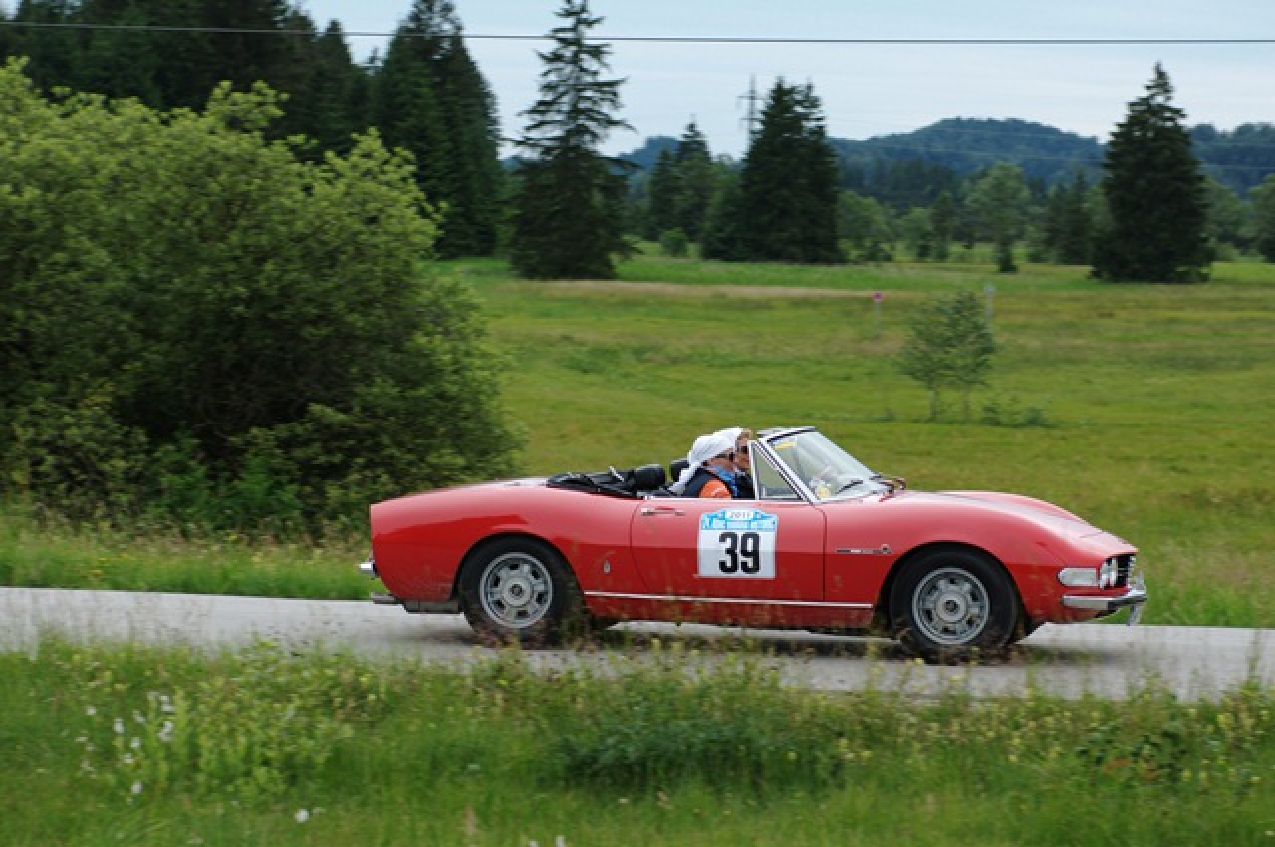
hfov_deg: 19.5
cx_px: 638
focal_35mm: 105
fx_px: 3714
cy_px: 424
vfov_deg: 13.0
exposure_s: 1/400
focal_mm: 70
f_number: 5
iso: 400
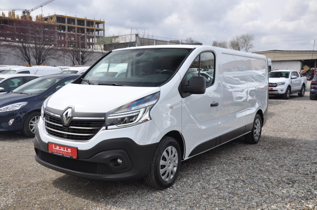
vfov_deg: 36.8
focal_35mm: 36
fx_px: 317
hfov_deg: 53.2
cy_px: 105
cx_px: 158
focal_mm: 24
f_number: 9
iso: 400
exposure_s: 1/320
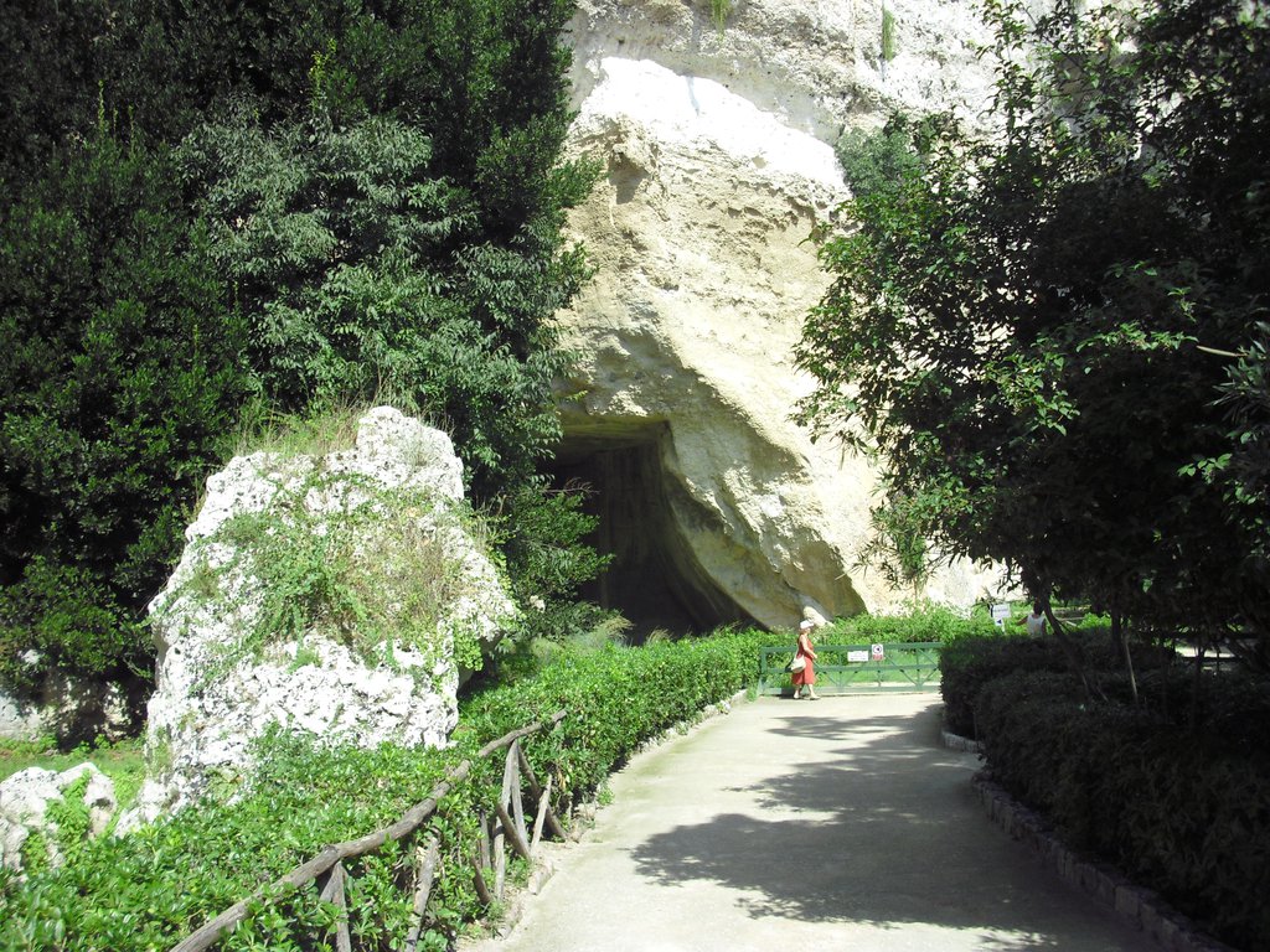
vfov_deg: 37.7
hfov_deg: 49.0
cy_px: 476
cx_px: 635
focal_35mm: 38
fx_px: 1394
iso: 100
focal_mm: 6.2
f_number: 8
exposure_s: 1/125
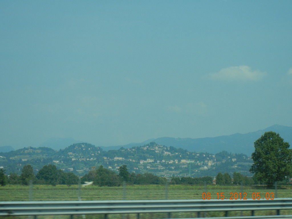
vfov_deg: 14.5
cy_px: 110
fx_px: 860
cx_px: 146
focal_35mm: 102
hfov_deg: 19.3
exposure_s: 1/271
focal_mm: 18.3
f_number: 9
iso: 160
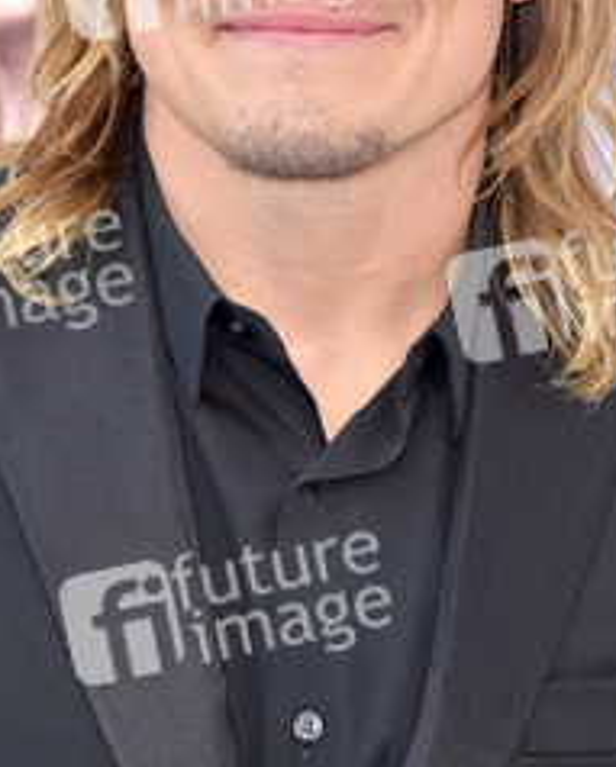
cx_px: 321
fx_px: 5732
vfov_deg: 7.6
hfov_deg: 6.2
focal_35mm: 252
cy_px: 126
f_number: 7.1
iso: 320
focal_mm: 160
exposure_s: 1/250
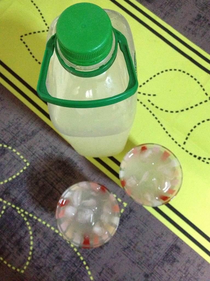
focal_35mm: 35
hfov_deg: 40.7
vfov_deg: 52.6
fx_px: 283
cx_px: 105
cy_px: 140
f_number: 2.4
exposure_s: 1/15
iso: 800
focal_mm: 4.28
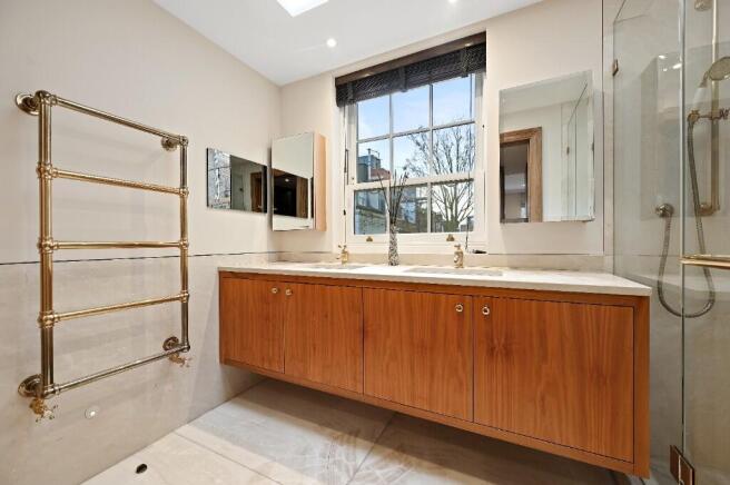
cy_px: 242
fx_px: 284
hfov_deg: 104.3
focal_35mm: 14
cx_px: 365
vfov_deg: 81.1
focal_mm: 14
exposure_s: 1/10
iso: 200
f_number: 5.6
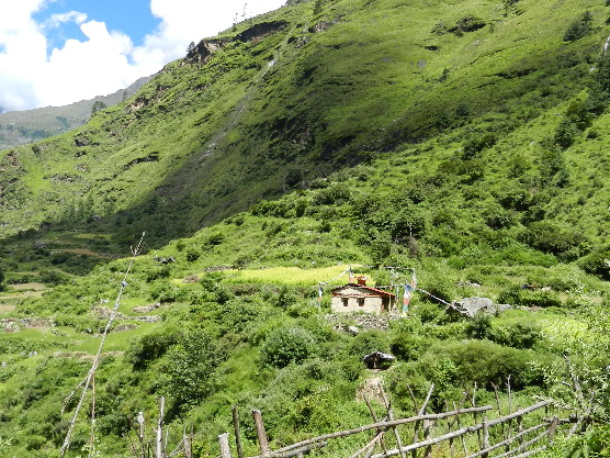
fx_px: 634
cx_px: 336
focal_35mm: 36
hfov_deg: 51.3
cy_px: 221
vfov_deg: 39.7
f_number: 3.5
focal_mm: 4.5
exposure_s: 1/800
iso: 160
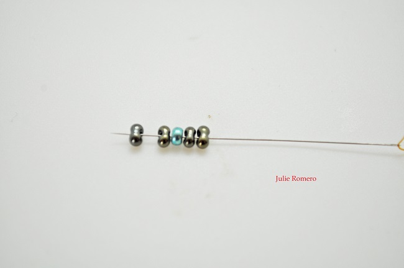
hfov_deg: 24.7
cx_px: 202
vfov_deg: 16.5
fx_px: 924
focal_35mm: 82
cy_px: 134
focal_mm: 55
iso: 200
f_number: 6.3
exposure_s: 1/160
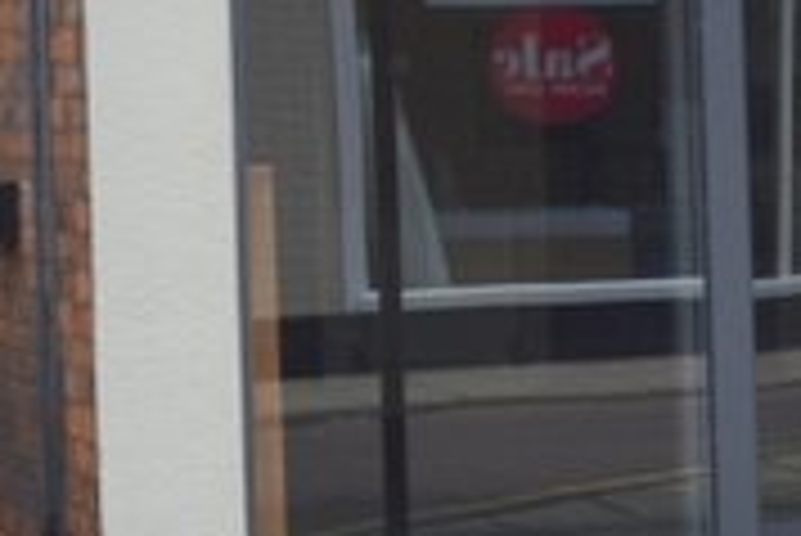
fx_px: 5634
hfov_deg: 7.9
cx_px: 1350
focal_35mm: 253
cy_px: -236
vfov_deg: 5.4
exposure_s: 1/160
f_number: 6.3
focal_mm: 30
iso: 100
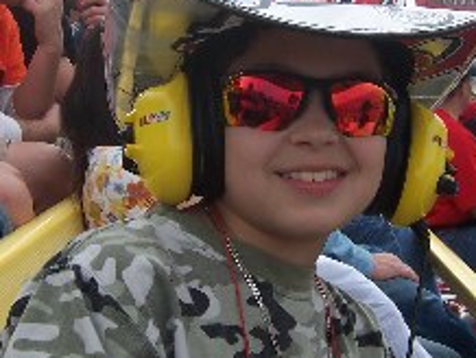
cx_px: 262
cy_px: 157
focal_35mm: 66
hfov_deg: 29.3
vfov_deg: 22.3
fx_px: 909
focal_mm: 5.6
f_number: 4
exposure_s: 1/500
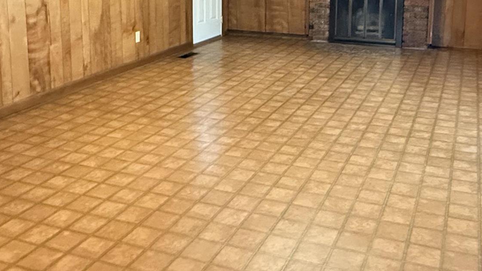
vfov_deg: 27.4
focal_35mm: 42
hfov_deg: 48.2
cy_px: 32
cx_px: 275
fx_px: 537
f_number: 2.2
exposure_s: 1/60
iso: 1250
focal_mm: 2.22
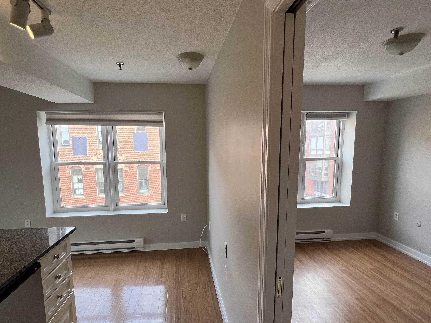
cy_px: 179
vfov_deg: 71.4
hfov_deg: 87.6
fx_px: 224
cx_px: 198
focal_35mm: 18
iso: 64
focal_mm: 1.57
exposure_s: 1/120
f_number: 1.8
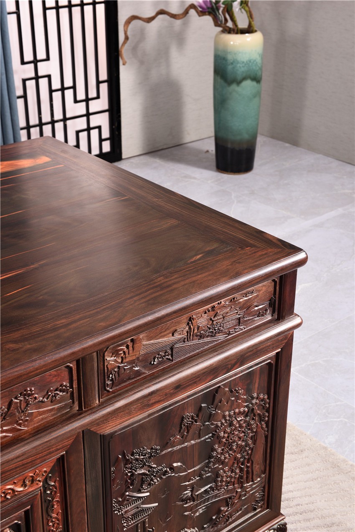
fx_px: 813
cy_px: 266
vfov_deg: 36.2
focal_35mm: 55
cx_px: 178
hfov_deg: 24.6
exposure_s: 1/125
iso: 100
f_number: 11
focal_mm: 55
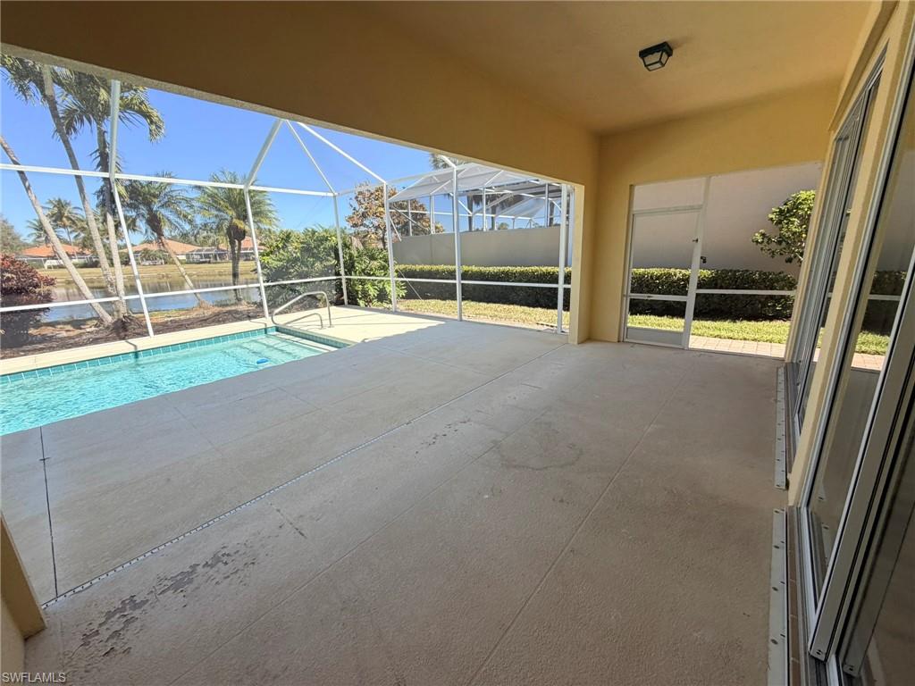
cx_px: 458
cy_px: 343
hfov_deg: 102.1
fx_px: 370
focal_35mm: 14
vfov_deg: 85.7
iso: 50
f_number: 2.2
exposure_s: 1/502
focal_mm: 2.22
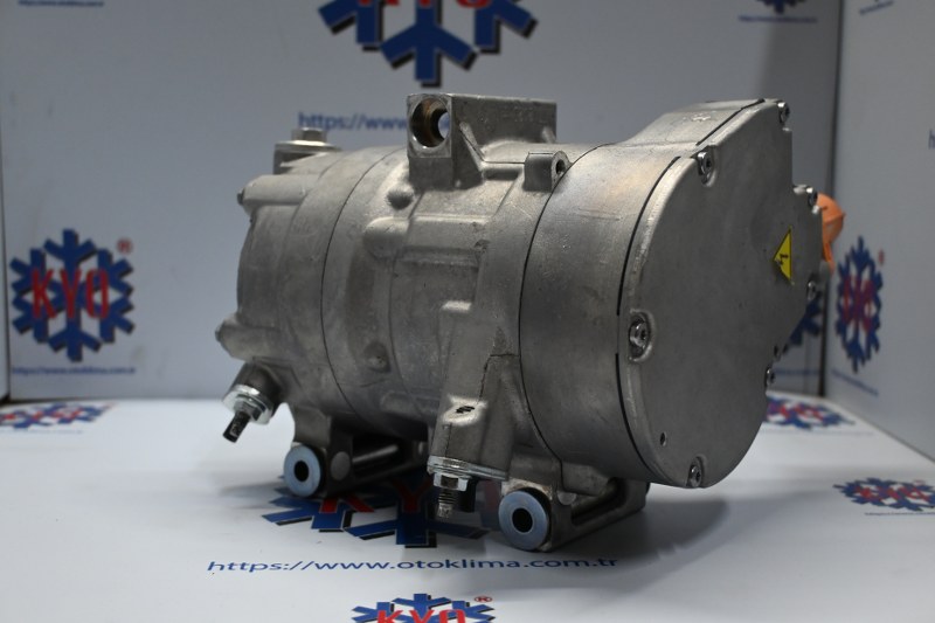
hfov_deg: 45.0
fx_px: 1129
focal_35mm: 44
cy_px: 312
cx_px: 468
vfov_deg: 30.8
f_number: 4.8
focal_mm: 29
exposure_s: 1/125
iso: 1000
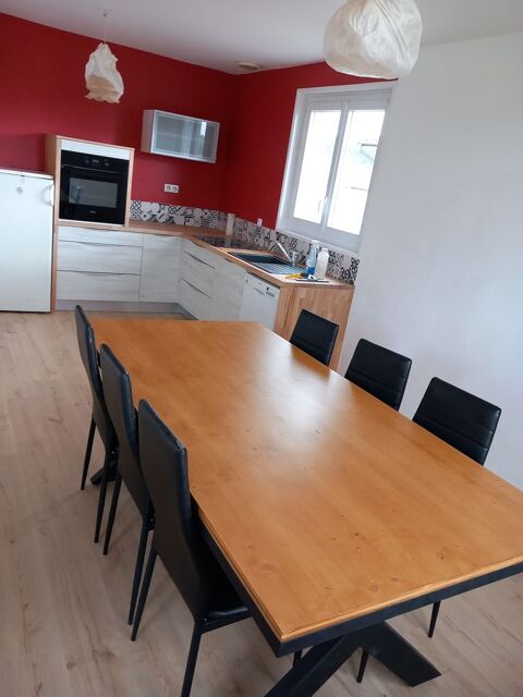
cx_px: 262
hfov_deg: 51.4
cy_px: 348
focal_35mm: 27
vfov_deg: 65.3
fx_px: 544
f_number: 1.8
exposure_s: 1/50
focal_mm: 4
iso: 125
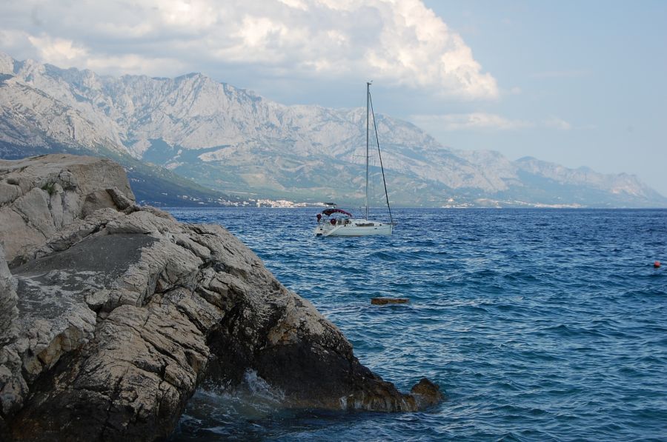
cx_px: 334
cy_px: 221
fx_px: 1443
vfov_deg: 17.4
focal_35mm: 78
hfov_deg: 26.0
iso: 200
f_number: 10
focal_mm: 52
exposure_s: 1/250
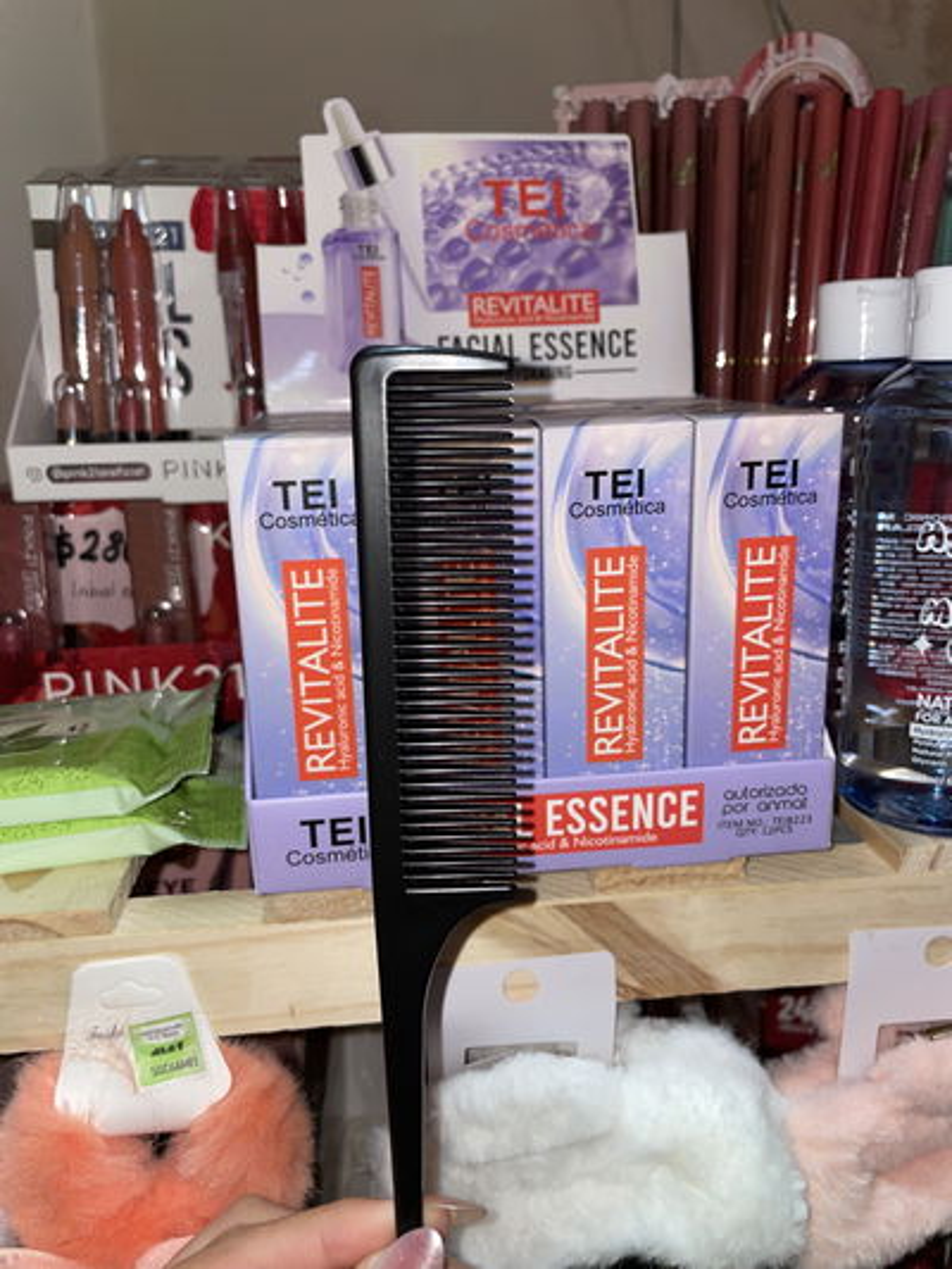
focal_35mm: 26
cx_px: 476
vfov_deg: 67.3
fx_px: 953
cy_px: 634
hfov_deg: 53.1
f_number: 1.6
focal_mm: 4.2
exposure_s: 1/20
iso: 40
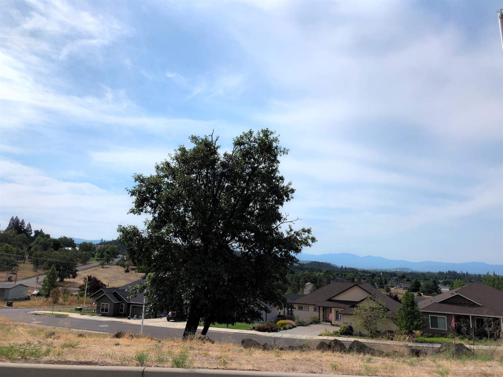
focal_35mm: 26
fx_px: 378
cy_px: 188
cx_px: 252
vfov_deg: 53.0
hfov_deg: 67.3
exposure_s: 1/6061
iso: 25
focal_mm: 4.25
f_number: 1.8
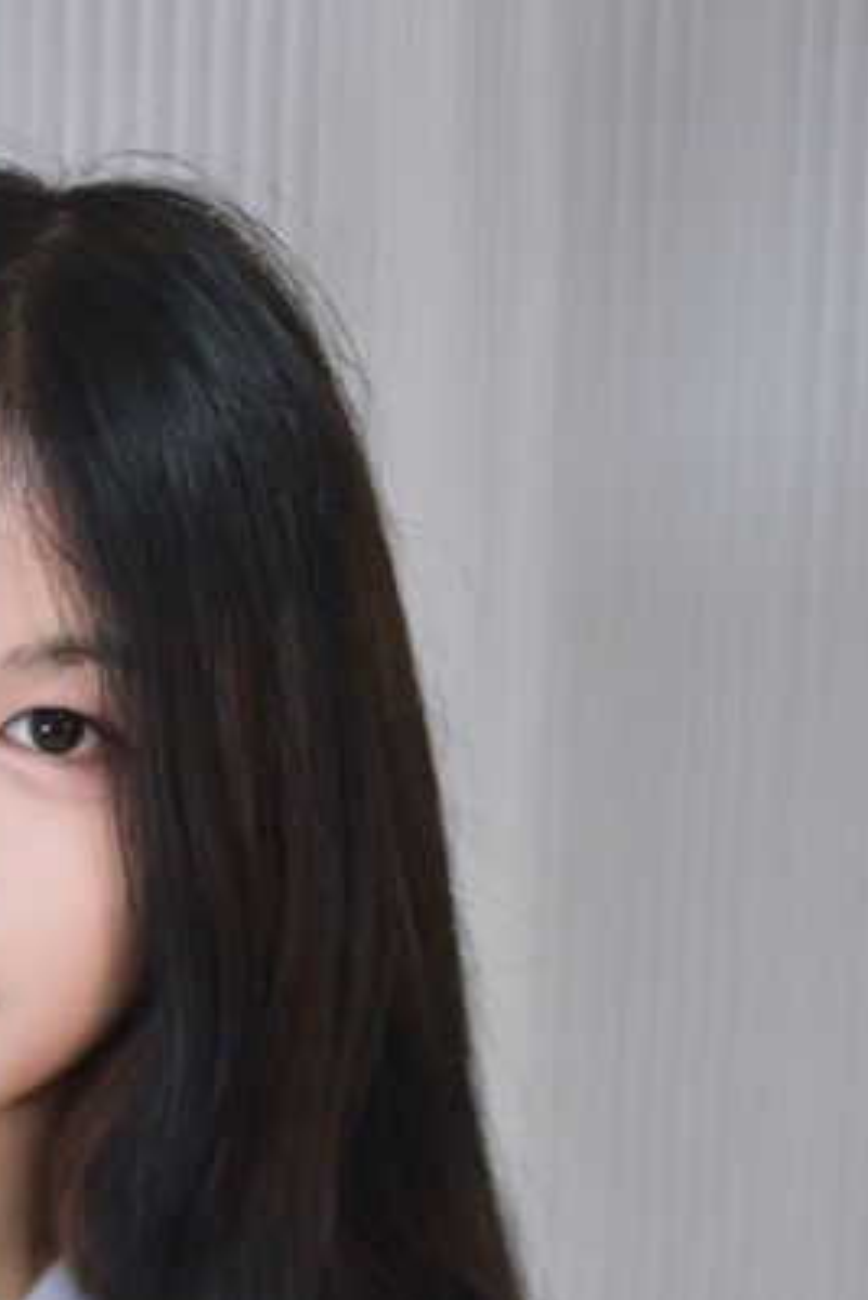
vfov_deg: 7.4
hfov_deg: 5.3
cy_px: 3192
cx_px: -670
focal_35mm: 258
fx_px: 9322
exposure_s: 1/100
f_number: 2
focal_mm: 50
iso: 720
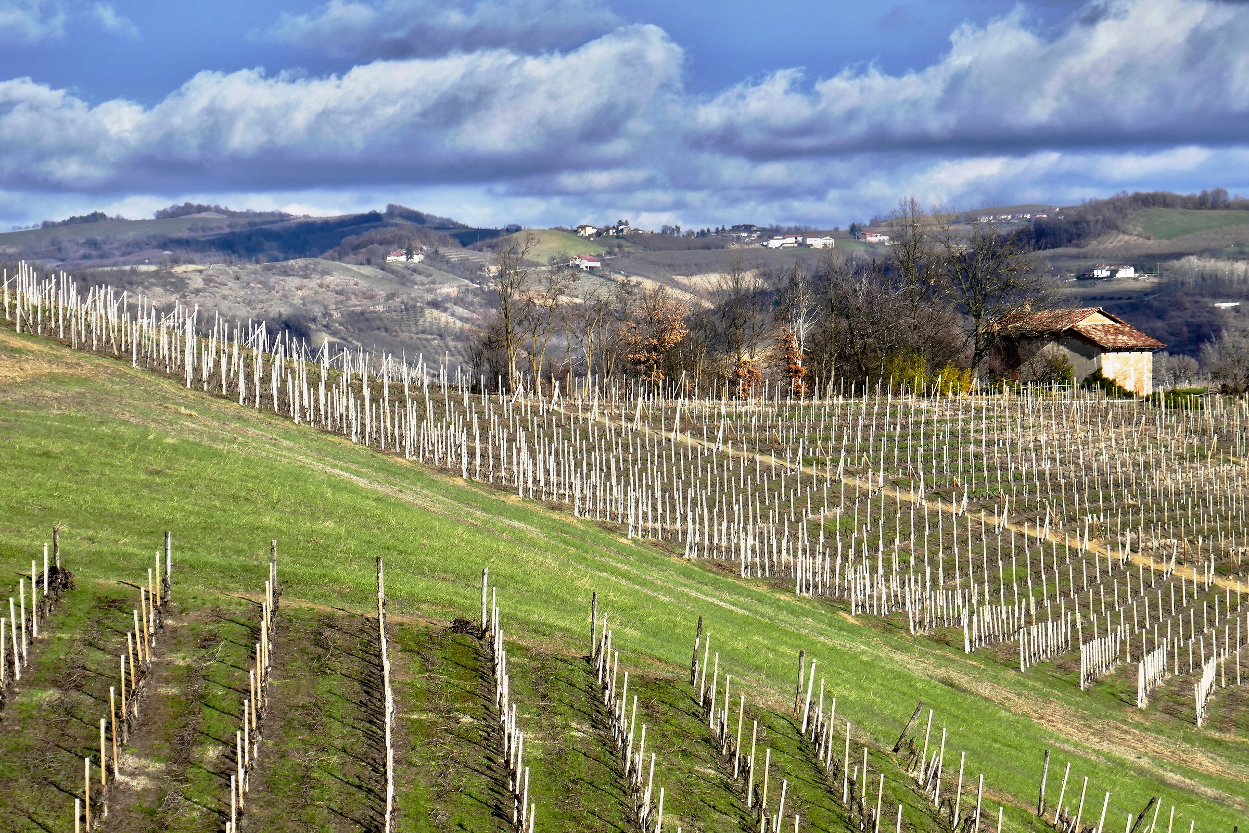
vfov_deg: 10.2
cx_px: 624
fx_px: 4683
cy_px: 416
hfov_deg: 15.2
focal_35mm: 135
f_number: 5.7
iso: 125
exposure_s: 1/640
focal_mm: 49.2
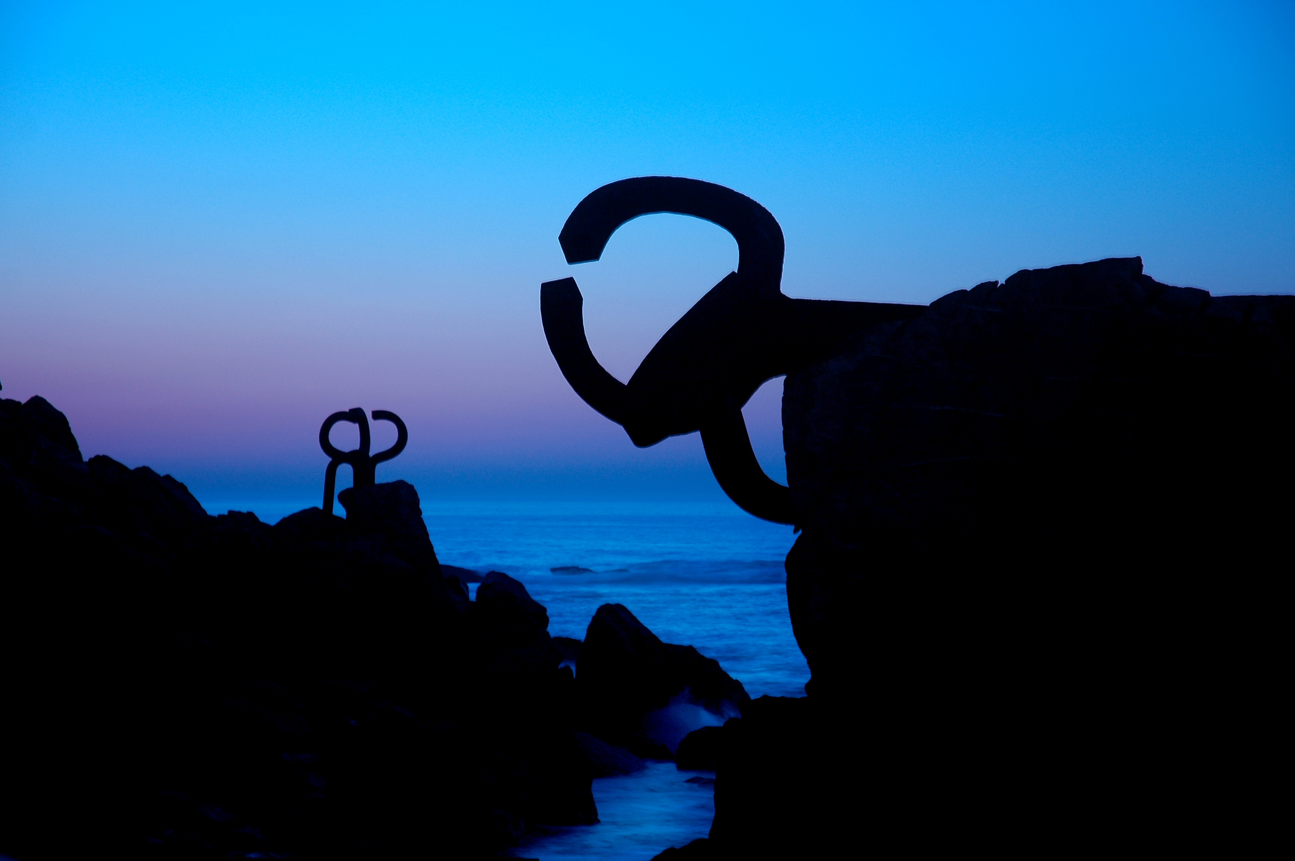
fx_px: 3342
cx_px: 648
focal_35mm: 93
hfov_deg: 21.9
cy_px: 430
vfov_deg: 14.7
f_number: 4.5
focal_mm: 62
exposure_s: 1.6
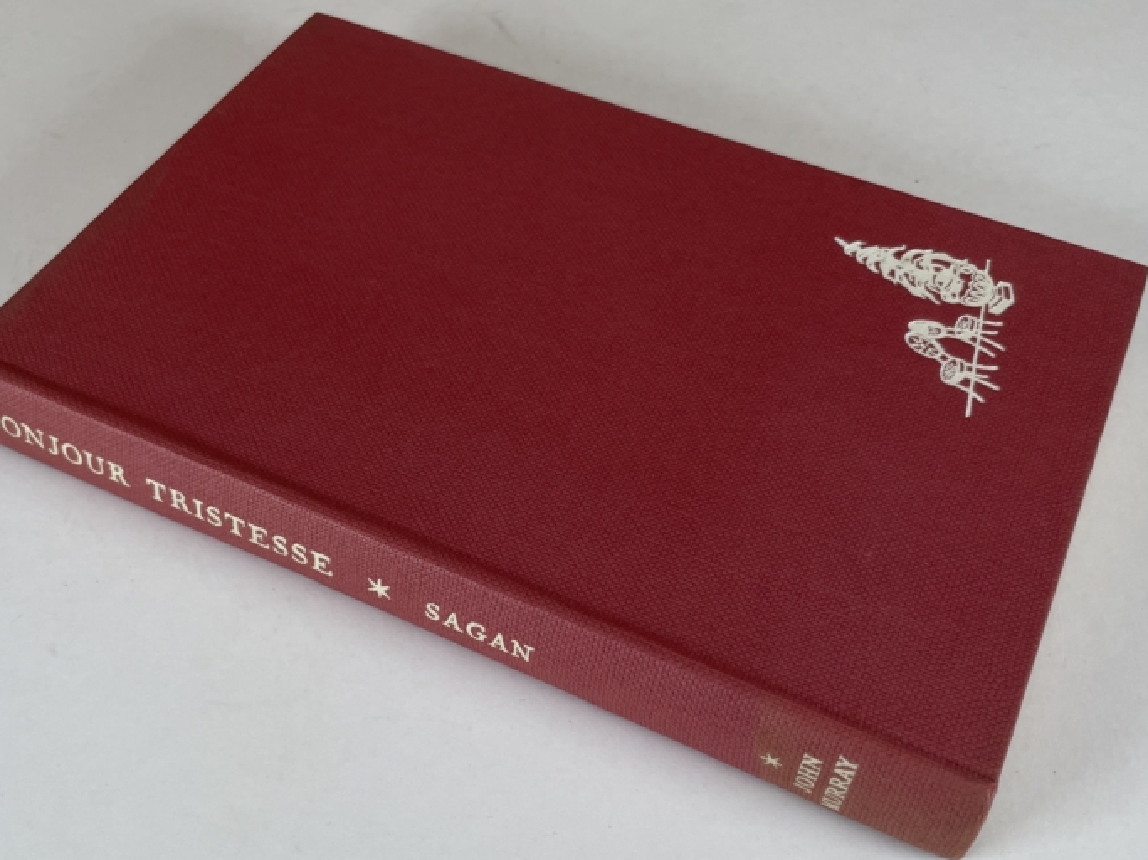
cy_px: 502
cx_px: 528
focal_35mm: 39
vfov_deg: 36.7
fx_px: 1293
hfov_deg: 47.8
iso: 32
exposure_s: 1/100
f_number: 1.6
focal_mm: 4.2
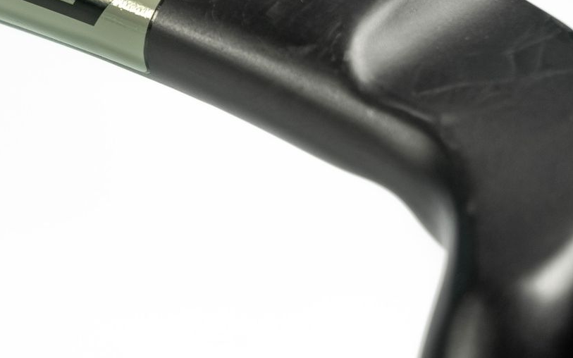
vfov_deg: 5.2
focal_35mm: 253
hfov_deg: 8.3
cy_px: 21
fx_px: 3951
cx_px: 16
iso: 160
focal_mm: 105
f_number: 8
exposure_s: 1/50
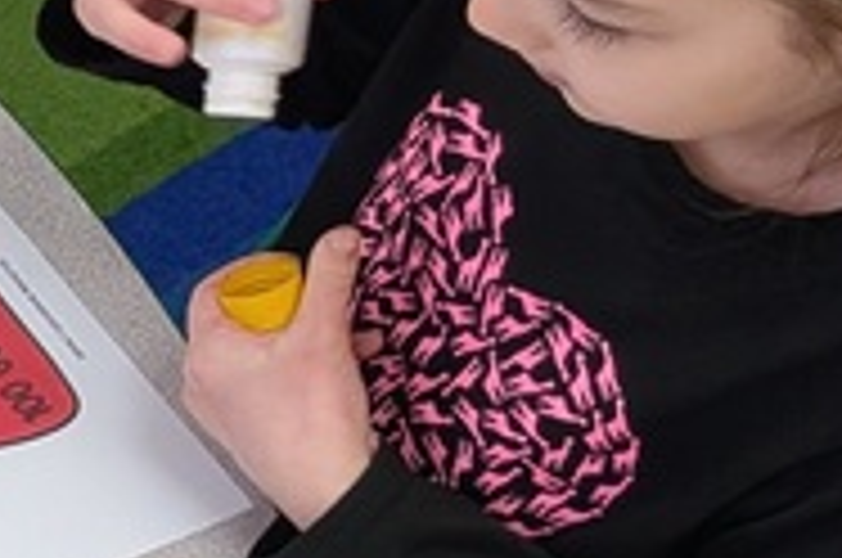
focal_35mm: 137
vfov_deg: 9.7
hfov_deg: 13.0
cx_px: -847
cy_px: 806
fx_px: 3199
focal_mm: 4.53
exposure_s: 1/120
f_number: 1.7
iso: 243
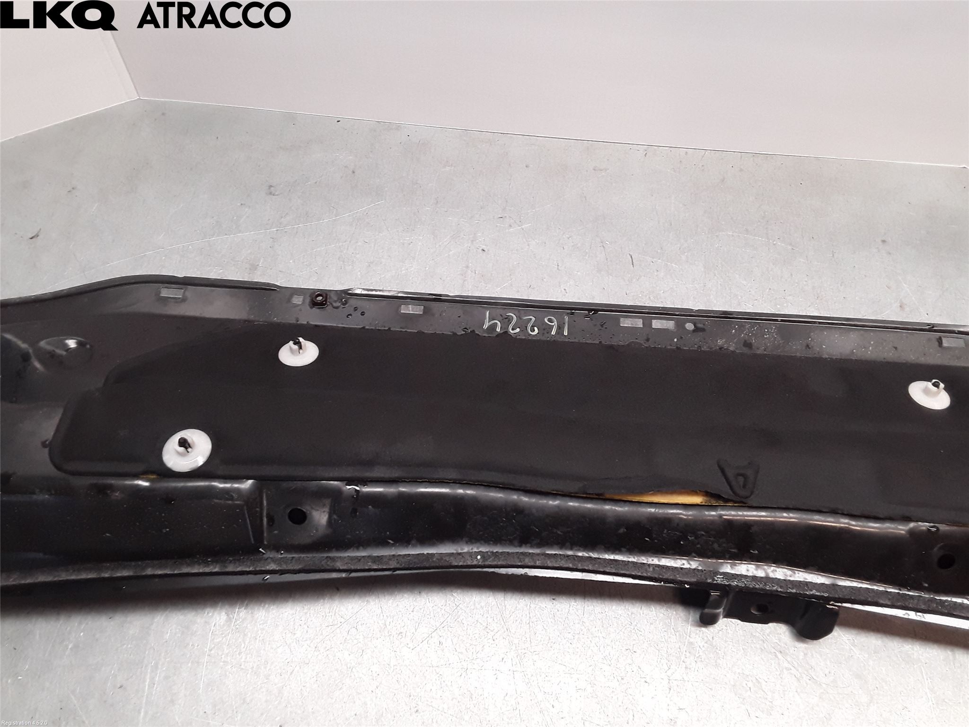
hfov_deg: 63.4
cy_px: 364
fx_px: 784
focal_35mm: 28
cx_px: 484
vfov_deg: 49.7
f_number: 1.9
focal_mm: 2.91
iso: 100
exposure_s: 1/100
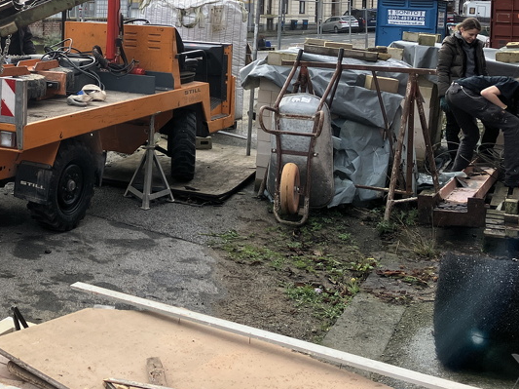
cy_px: 29
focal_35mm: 53
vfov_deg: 26.5
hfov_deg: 34.9
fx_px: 794
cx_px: 94
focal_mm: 3.99
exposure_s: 1/517
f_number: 1.8
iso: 32
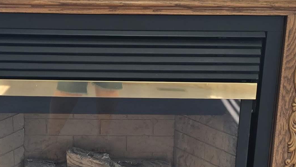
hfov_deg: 28.7
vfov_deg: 16.4
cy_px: 129
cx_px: 92
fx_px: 573
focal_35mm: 73
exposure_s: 1/180
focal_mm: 6.3
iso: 40
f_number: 1.7
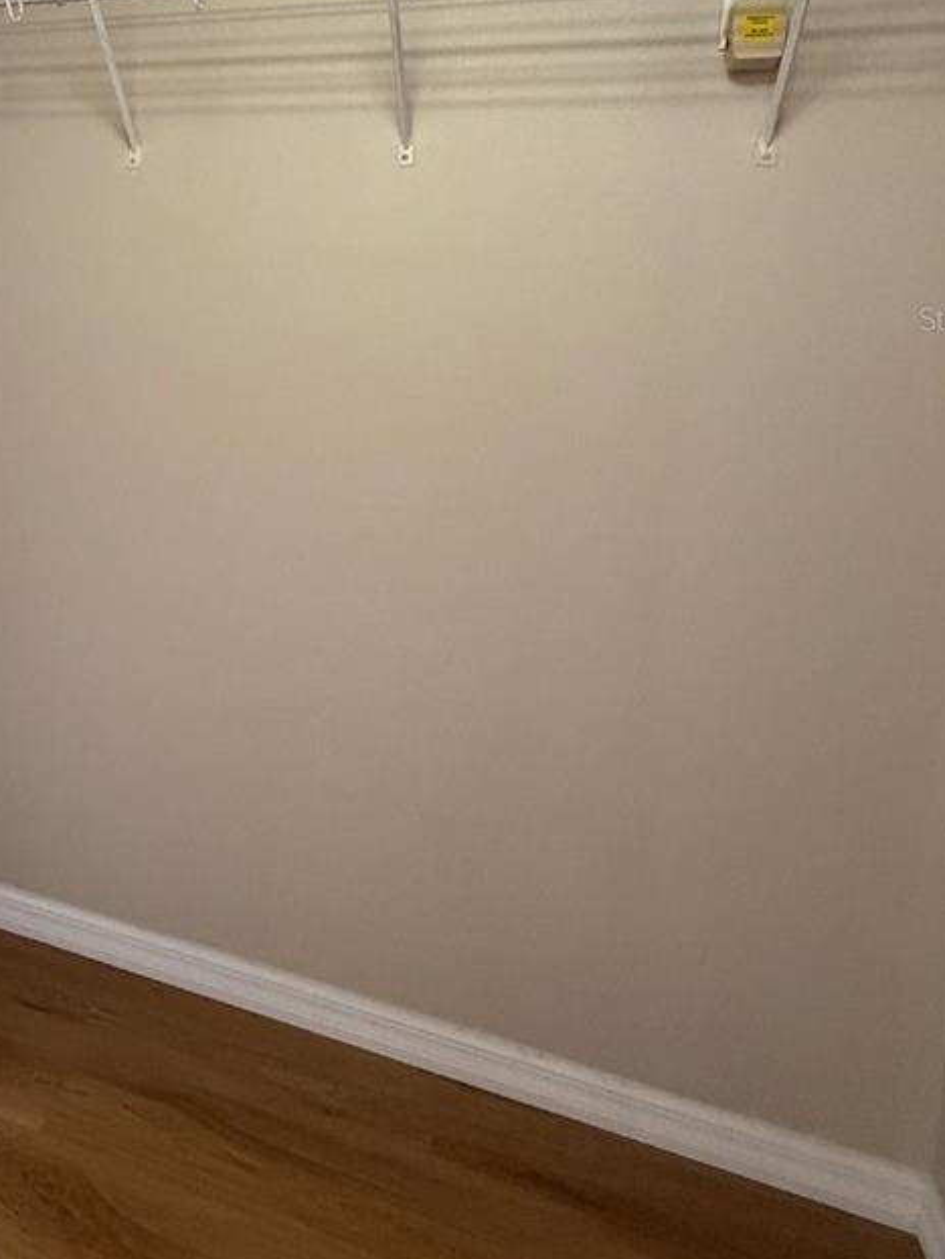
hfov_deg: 47.7
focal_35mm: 27
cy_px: 318
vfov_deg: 61.7
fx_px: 982
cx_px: 152
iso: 500
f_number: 2.2
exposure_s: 1/60
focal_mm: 2.22
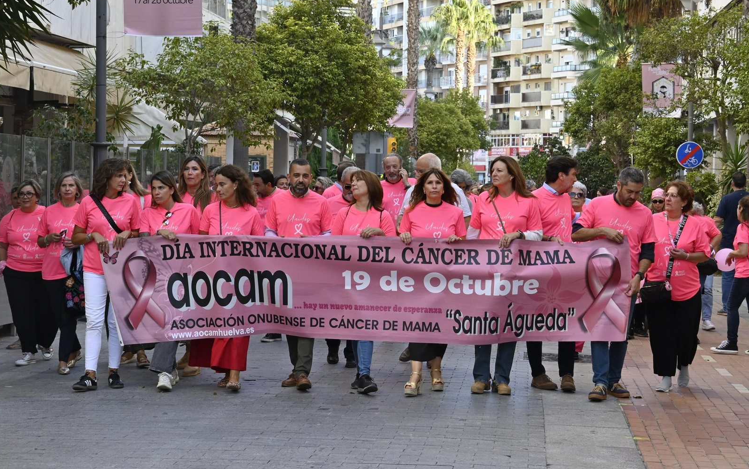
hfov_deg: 26.8
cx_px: 372
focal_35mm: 77
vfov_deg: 16.9
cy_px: 237
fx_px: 1572
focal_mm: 50
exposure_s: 1/250
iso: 1000
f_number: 9
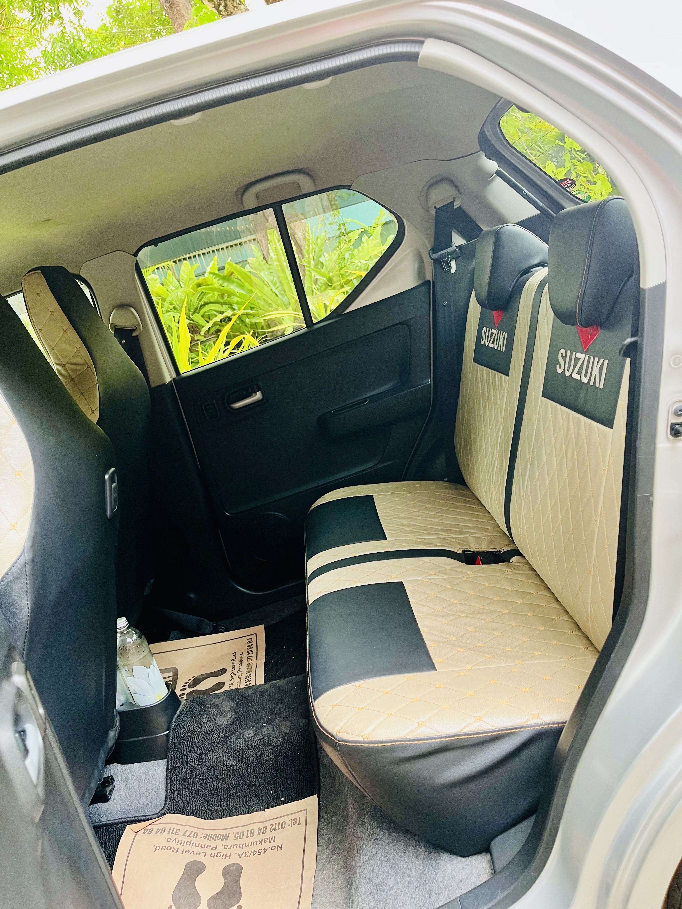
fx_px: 683
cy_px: 454
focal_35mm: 26
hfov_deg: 53.1
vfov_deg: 67.3
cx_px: 341
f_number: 1.6
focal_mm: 5.1
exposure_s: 1/60
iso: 160
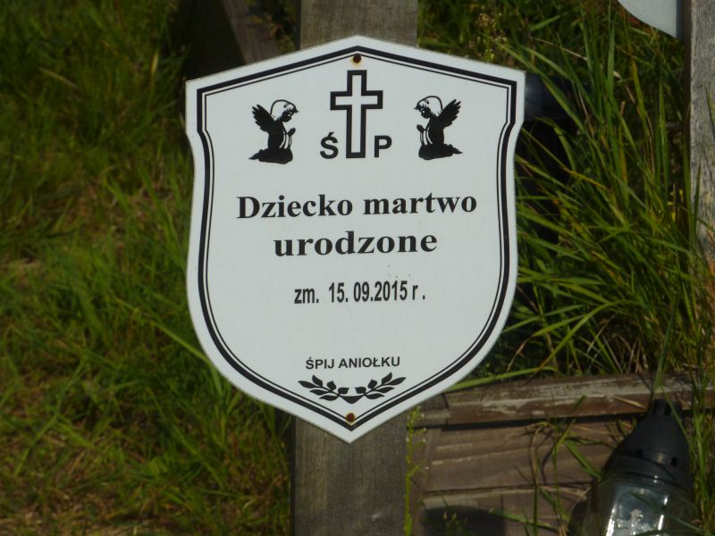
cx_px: 358
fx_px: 3491
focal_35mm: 169
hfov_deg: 11.7
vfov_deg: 8.8
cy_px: 268
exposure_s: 1/1000
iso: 80
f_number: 5.6
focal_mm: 27.8
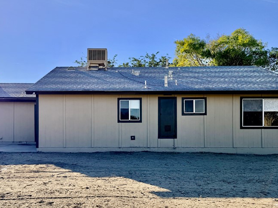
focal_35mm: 38
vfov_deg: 37.6
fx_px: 305
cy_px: 121
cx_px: 120
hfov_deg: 48.8
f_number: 1.78
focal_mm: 6.76
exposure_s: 1/6173
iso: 100
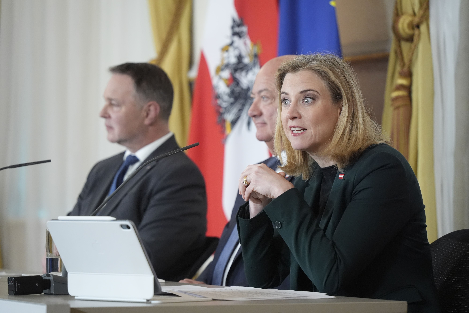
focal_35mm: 166
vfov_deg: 8.3
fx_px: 2163
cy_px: 156
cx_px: 234
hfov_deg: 12.4
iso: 4000
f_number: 5.6
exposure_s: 1/250
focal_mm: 166
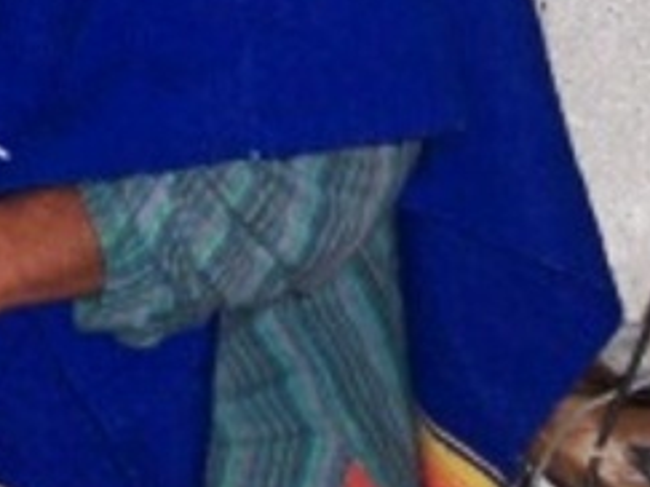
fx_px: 5499
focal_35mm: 293
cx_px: -70
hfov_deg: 6.7
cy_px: 56
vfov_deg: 5.1
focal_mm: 14.8
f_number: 4.8
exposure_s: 1/90
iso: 140
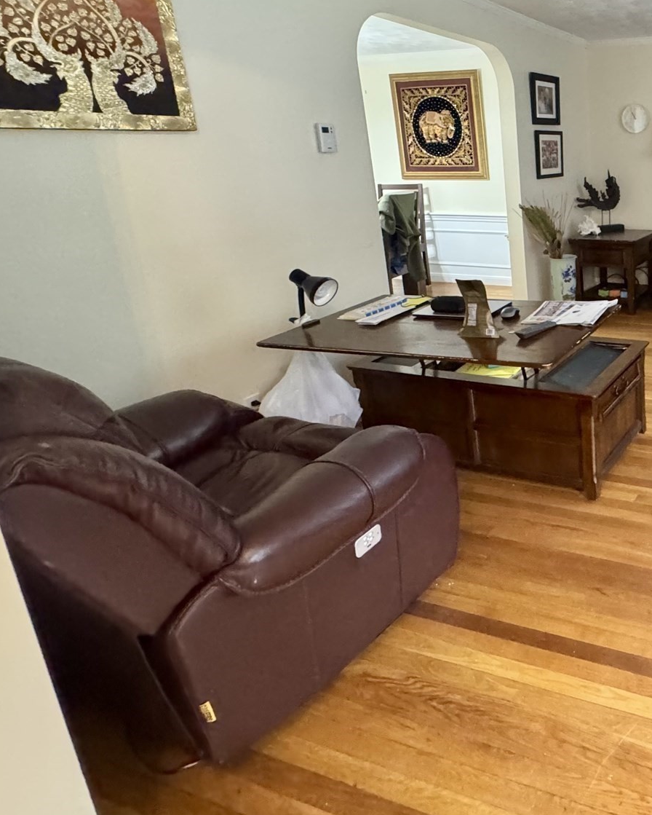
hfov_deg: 46.5
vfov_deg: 67.1
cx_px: 667
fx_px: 603
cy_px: 309
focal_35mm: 25
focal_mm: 2.22
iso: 1000
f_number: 2.2
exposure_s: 1/60
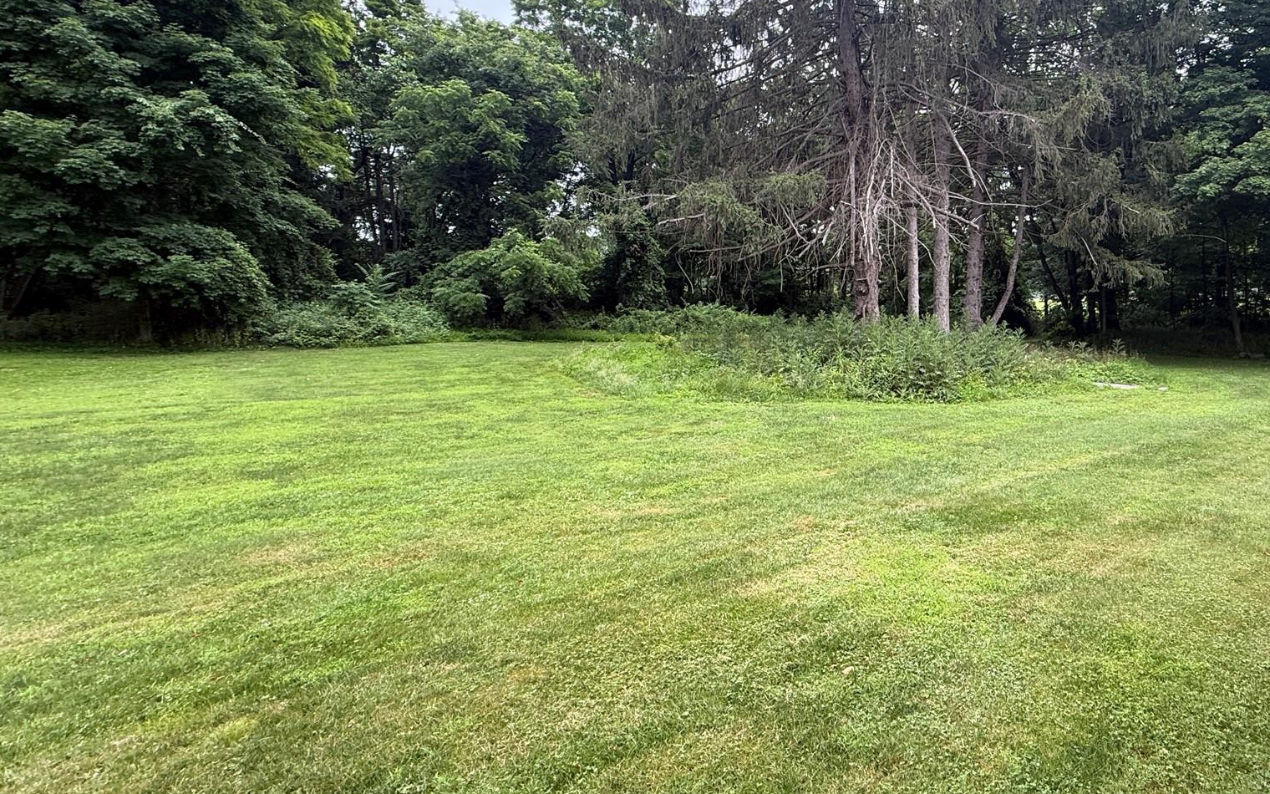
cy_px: 331
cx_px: 848
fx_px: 692
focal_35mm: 20
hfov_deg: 82.1
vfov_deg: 59.3
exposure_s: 1/99
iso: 80
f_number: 2.2
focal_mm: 2.22
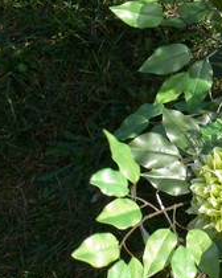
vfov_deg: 11.0
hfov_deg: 8.7
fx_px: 1437
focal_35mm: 175
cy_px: 119
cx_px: 279
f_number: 5.6
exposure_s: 1/160
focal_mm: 10
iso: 80
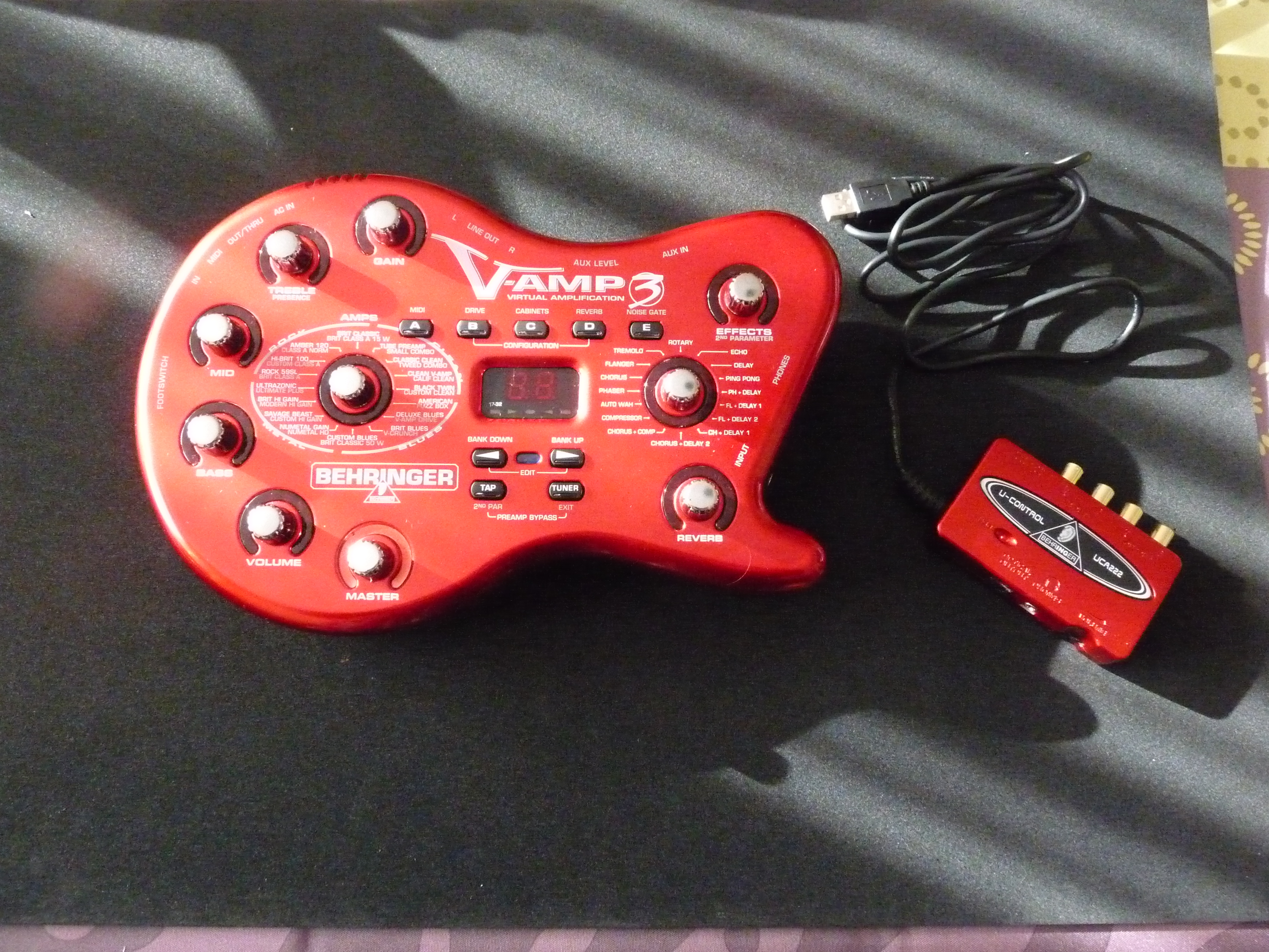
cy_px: 476
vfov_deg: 51.4
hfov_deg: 65.3
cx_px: 634
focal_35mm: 27
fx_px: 990
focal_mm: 4.8
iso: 1600
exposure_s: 1/160
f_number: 4
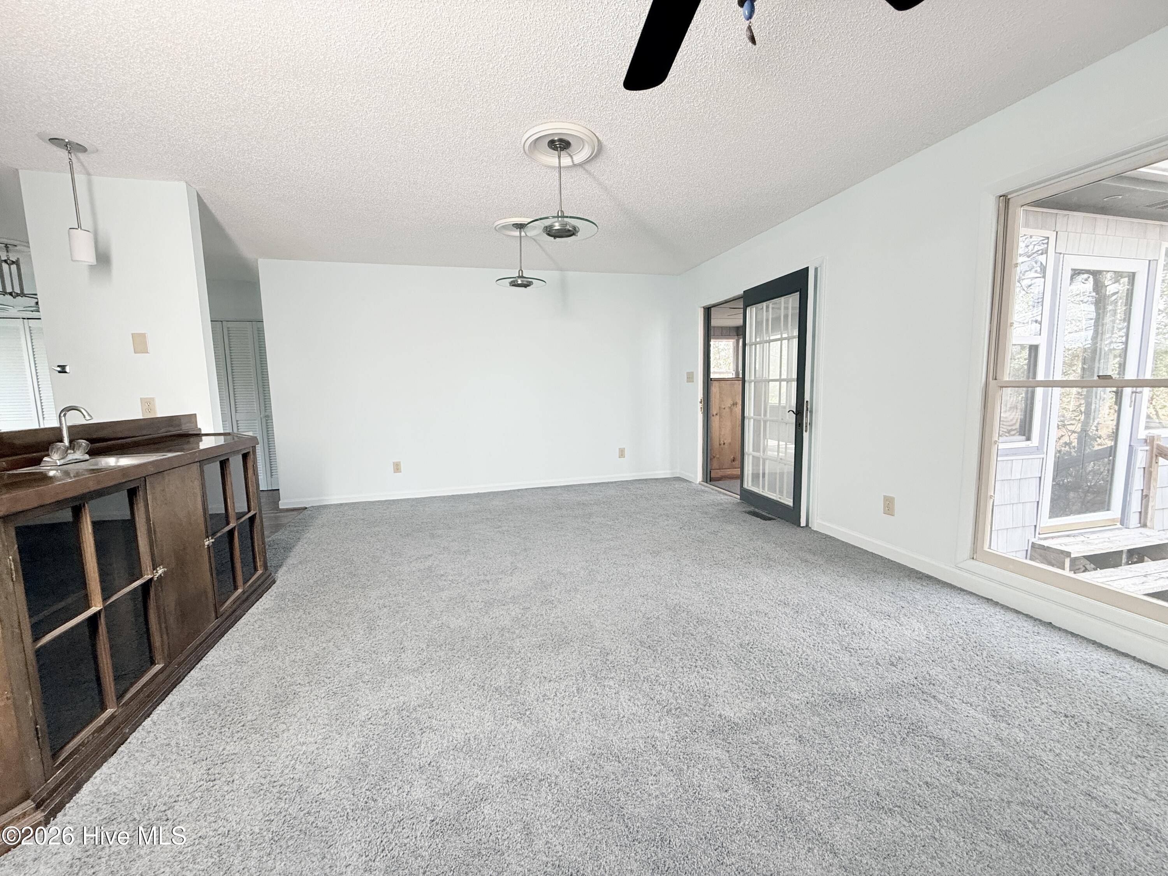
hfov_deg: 102.1
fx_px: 472
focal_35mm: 14
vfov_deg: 85.7
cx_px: 584
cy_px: 438
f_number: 2.2
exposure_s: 1/120
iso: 160
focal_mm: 2.22
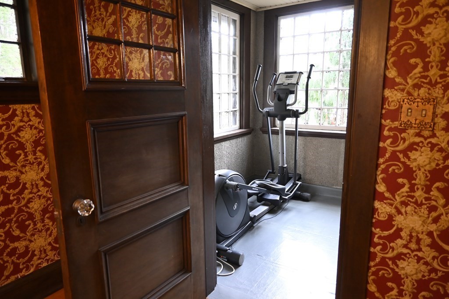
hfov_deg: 73.7
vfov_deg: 53.1
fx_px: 299
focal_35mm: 24
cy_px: 150
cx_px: 224
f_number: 3.5
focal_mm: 16
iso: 2000
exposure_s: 1/80
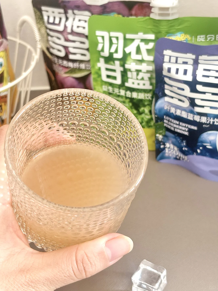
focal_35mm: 52
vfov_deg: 36.8
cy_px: 146
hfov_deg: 28.0
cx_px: 109
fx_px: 437
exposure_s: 1/79
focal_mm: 5.96
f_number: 1.6
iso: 50
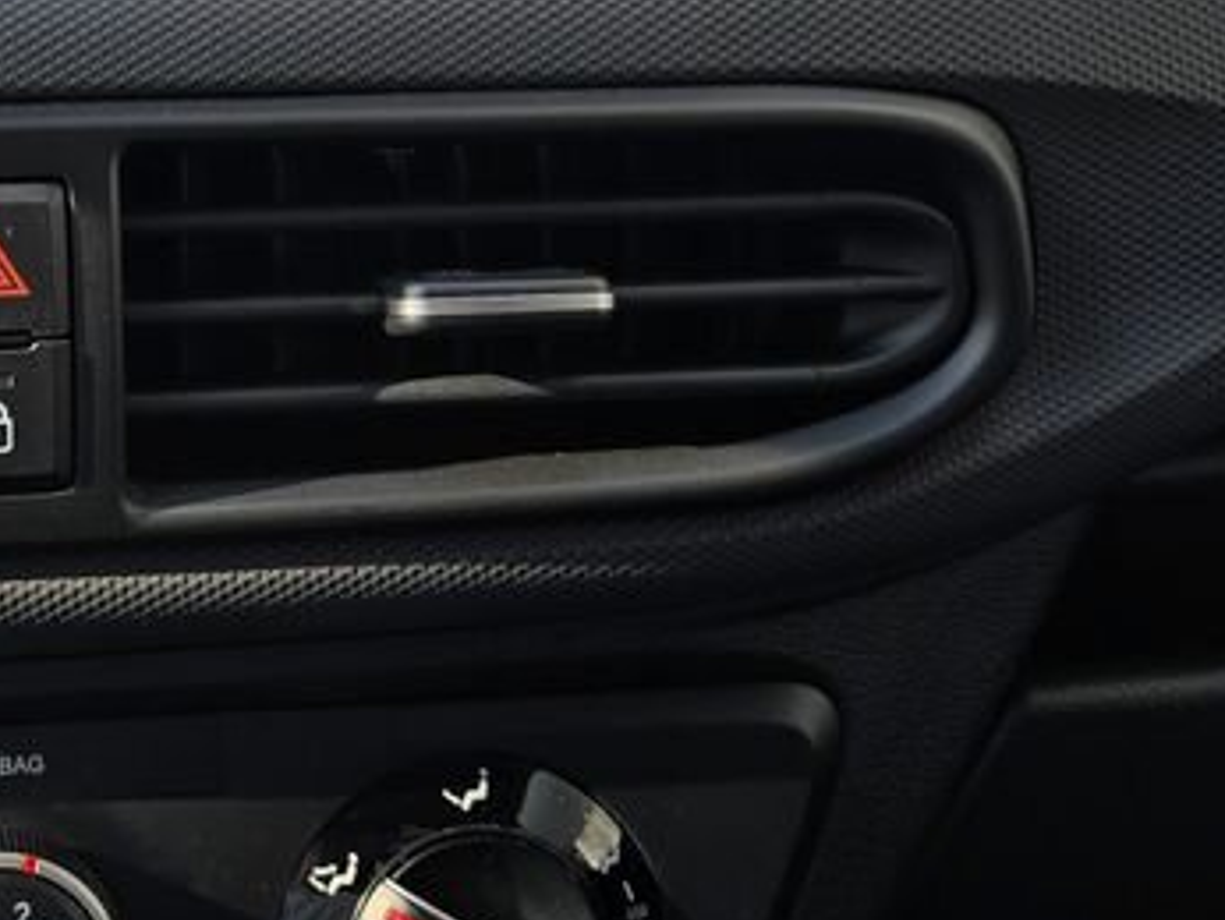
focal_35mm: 68
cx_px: -96
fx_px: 2408
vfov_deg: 21.0
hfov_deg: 26.5
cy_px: 32
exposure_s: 1/180
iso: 25
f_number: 1.7
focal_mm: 6.3
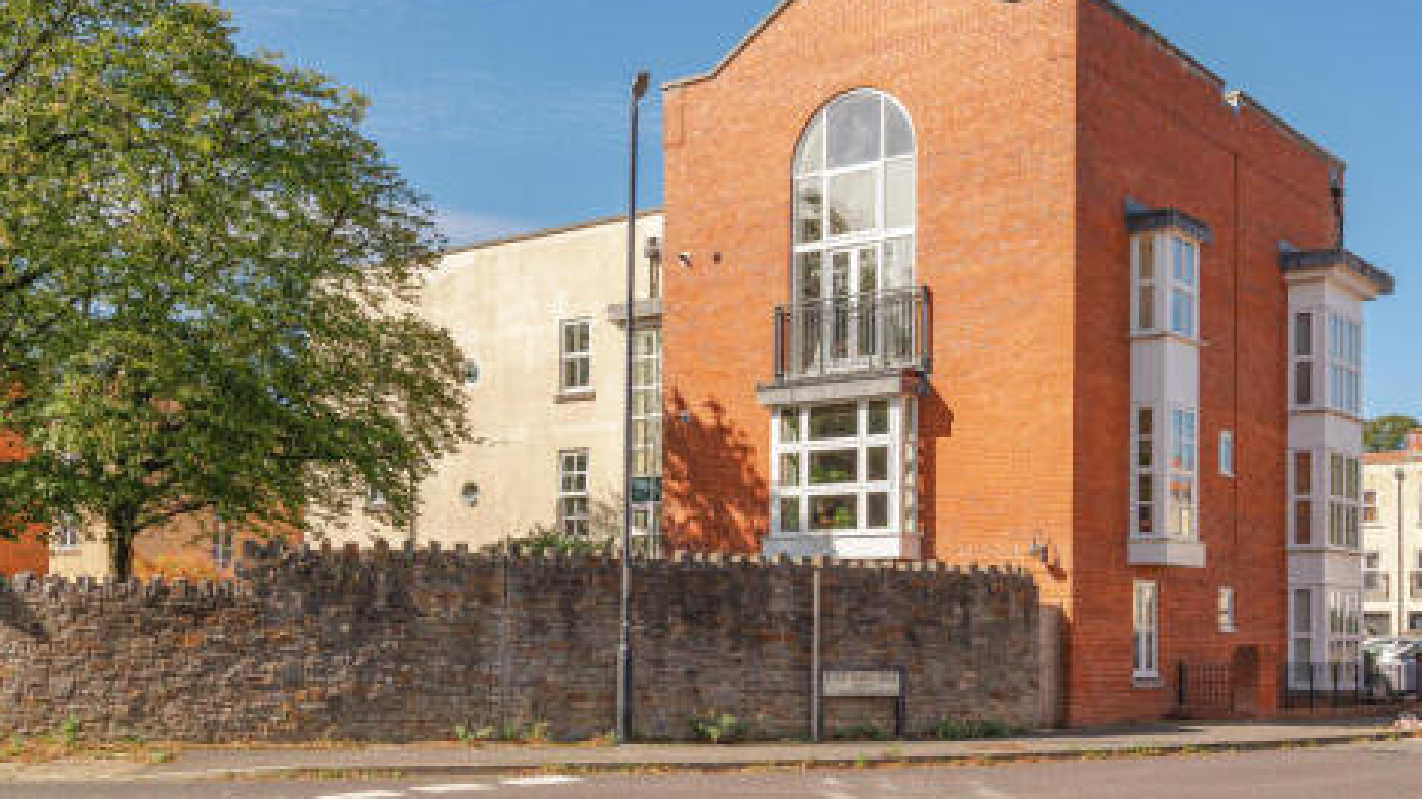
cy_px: 345
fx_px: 1244
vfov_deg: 35.6
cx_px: 711
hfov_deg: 59.5
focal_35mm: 33
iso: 400
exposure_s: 1/1000
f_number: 8
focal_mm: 21
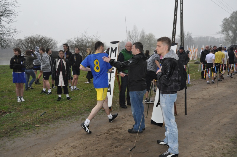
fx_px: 197
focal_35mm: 30
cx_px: 118
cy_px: 78
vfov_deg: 43.5
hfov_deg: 62.0
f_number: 5.6
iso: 1000
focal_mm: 20
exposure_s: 1/200
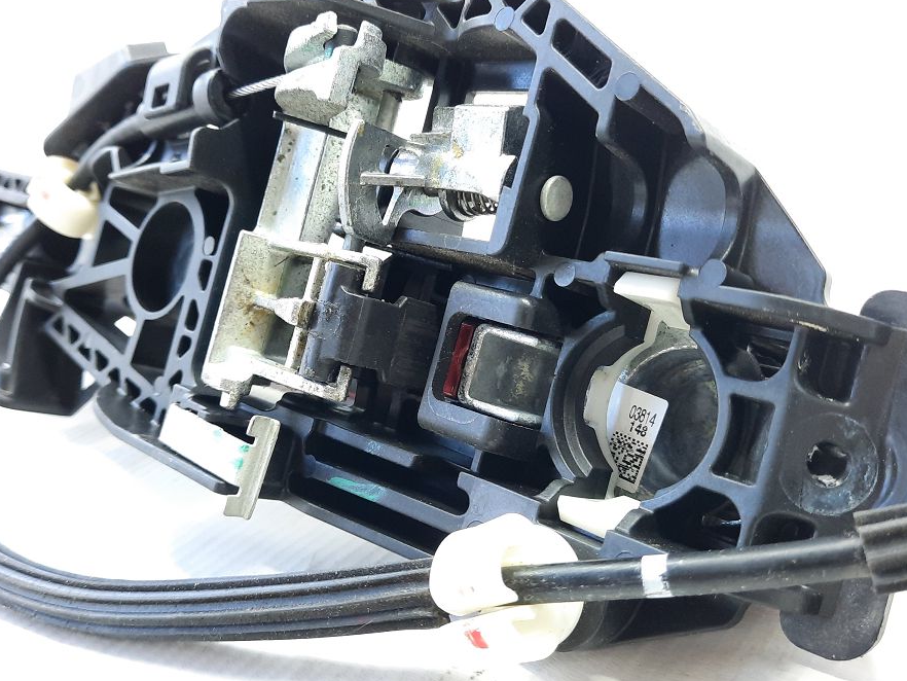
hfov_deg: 53.9
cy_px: 317
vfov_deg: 41.8
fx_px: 891
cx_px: 432
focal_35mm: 34
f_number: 2
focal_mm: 4.6
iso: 250
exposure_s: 1/33
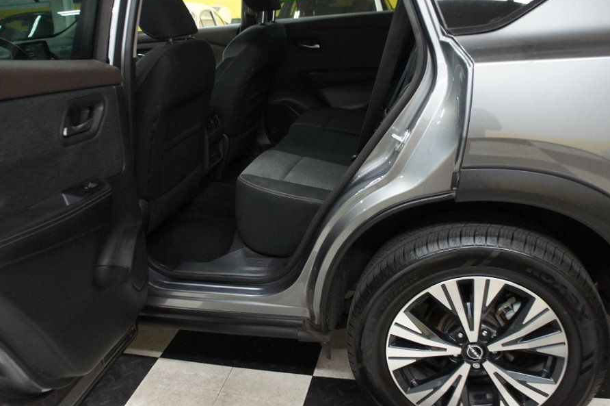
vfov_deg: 42.2
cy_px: 174
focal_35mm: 31
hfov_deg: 60.3
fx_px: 525
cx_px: 323
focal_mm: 18
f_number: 3.5
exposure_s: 1/50
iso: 1600
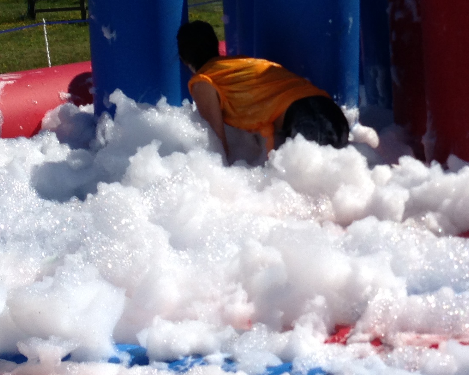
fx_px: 1333
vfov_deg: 15.7
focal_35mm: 96
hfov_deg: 19.9
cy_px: -6
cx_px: 335
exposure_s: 1/3390
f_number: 2.4
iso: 50
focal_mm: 4.13
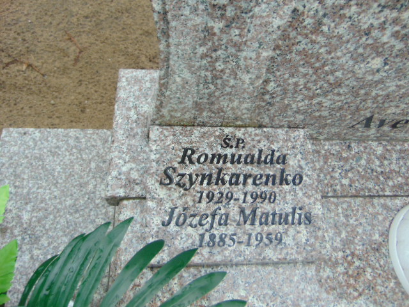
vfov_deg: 54.9
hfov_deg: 69.4
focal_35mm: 25
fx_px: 295
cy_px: 154
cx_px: 204
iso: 80
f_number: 3
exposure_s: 1/80
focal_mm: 4.5
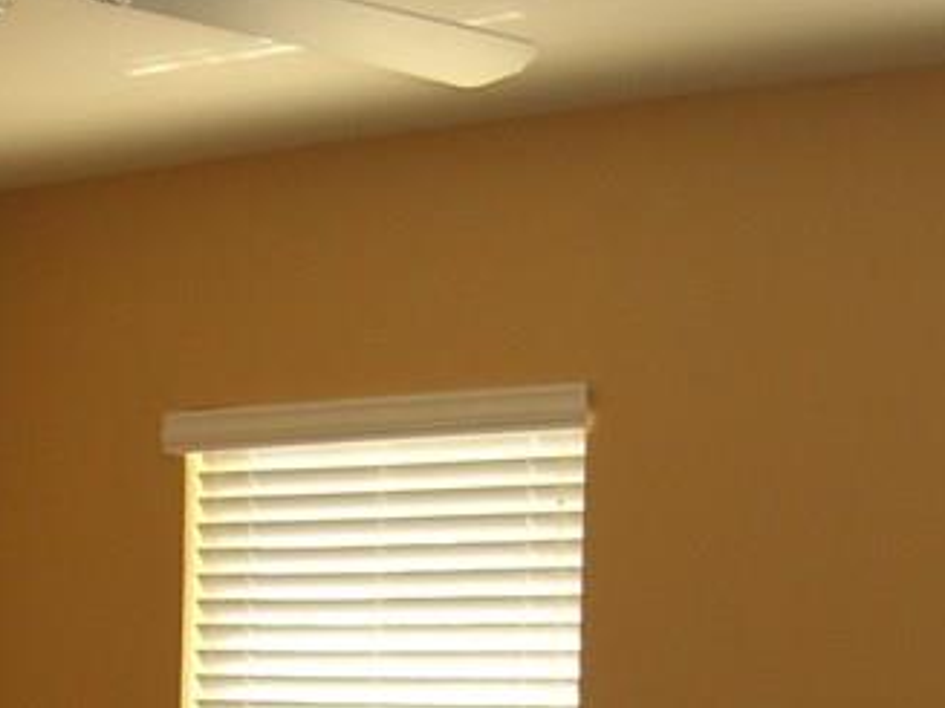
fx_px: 3247
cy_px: 997
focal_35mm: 119
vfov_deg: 12.0
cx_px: 318
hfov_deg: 16.5
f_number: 2.8
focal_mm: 7.9
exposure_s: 1/60
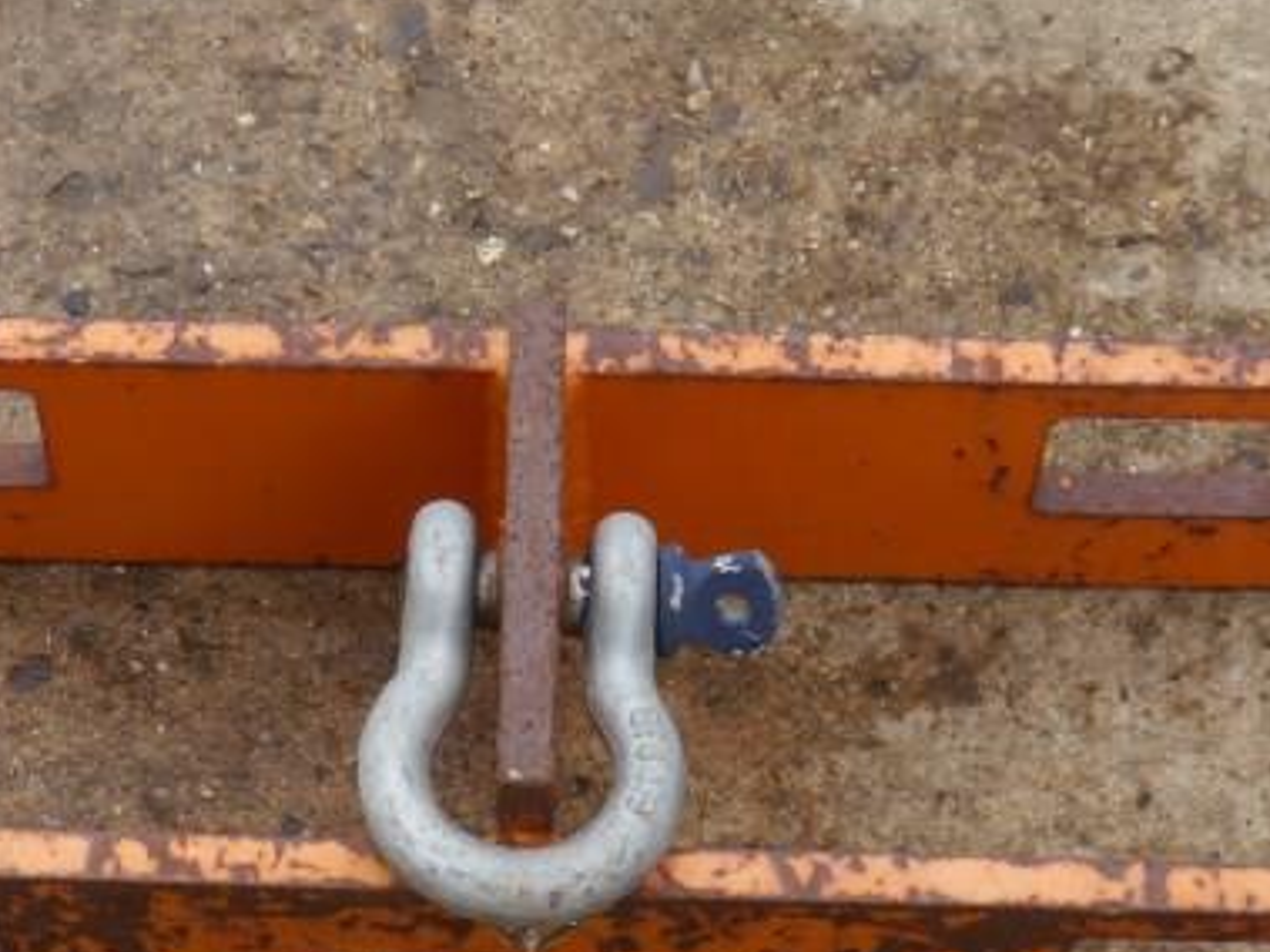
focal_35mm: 119
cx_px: 335
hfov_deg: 16.5
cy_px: 680
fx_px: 4365
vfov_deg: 12.4
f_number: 5.6
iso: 160
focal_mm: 22
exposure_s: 1/160
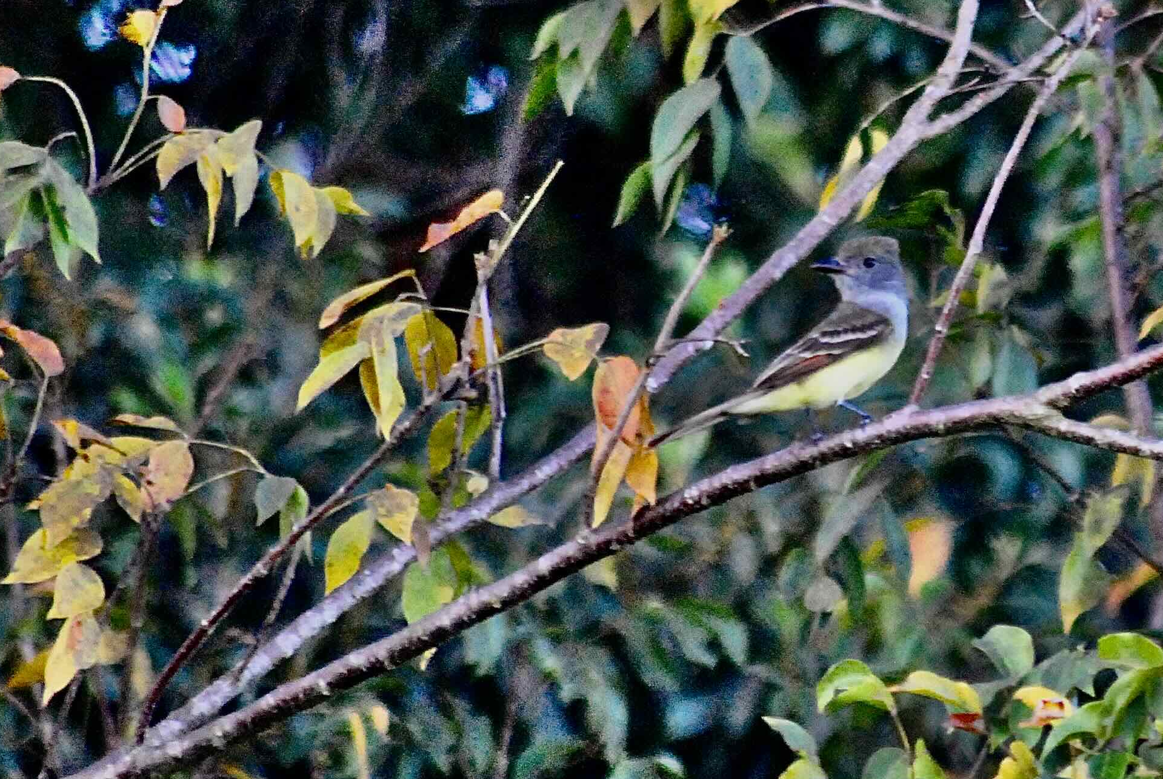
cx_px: 634
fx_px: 16497
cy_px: 391
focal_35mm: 510
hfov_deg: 4.0
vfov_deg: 2.7
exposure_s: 1/200
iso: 1600
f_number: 5.6
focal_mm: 300
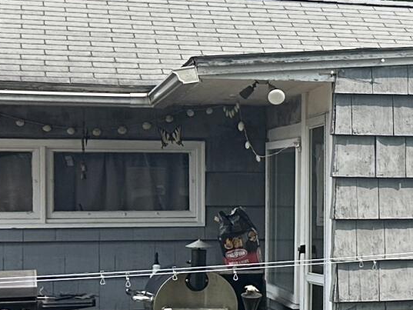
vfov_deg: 11.1
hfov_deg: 12.2
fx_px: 1599
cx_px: 945
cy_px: 190
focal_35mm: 134
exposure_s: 1/2591
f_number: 1.78
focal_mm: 6.86
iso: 80
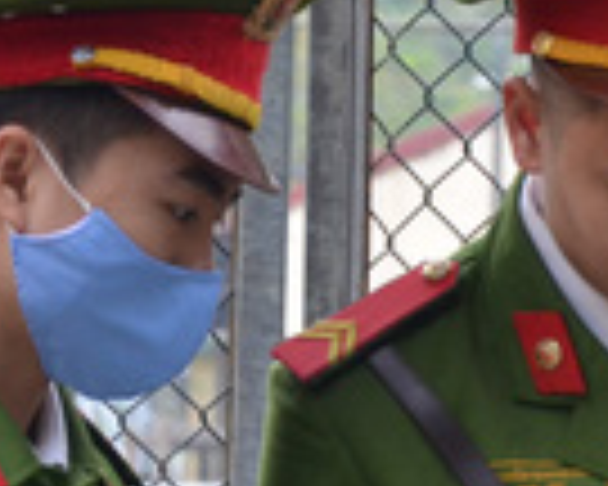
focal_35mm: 452
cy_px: 664
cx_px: 757
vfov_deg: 3.4
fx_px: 8133
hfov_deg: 4.3
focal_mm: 66
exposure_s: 1/60
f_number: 5.3
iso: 640
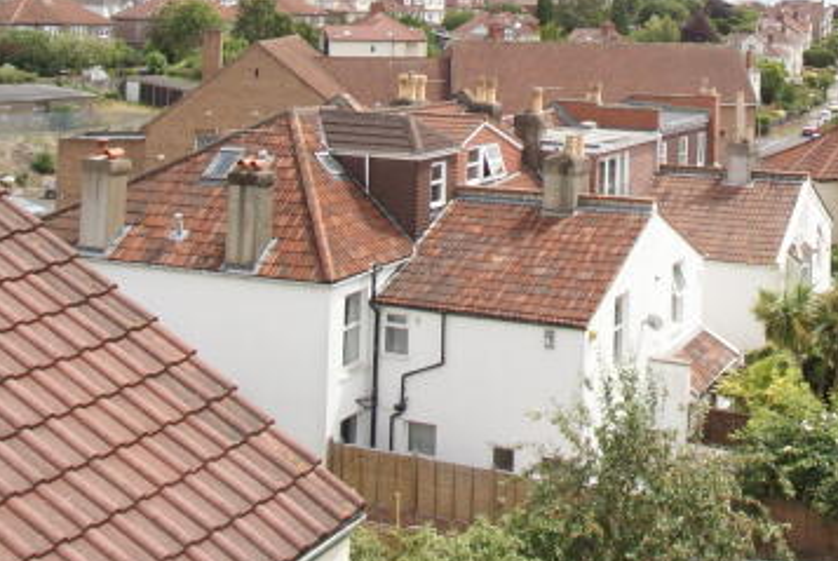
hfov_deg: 42.6
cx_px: 709
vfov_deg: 28.8
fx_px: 1002
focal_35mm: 43
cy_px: -29
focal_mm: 10
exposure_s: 1/80
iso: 100
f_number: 13
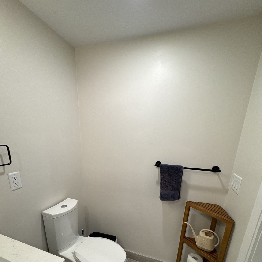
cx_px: 127
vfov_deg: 80.8
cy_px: 177
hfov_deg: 83.9
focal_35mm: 17
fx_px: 146
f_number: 2.2
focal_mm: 2.22
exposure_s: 1/120
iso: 160
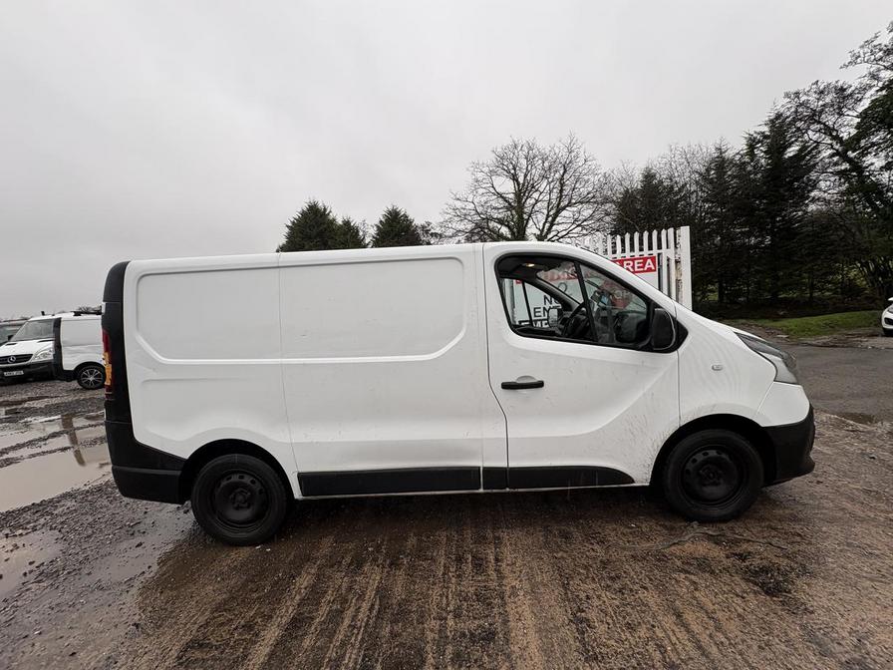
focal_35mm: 14
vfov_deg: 85.7
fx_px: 361
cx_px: 446
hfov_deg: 102.1
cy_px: 335
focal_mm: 2.22
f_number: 2.2
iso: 40
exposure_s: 1/248
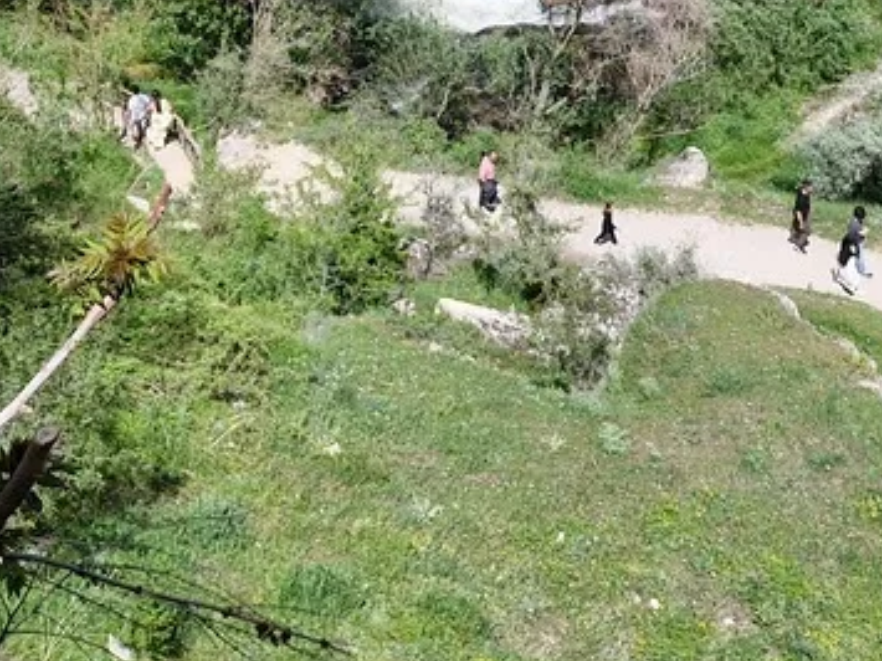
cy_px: -405
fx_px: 2114
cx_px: 380
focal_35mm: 83
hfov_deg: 23.5
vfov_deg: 15.9
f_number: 1.8
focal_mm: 5.54
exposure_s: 1/1892
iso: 50
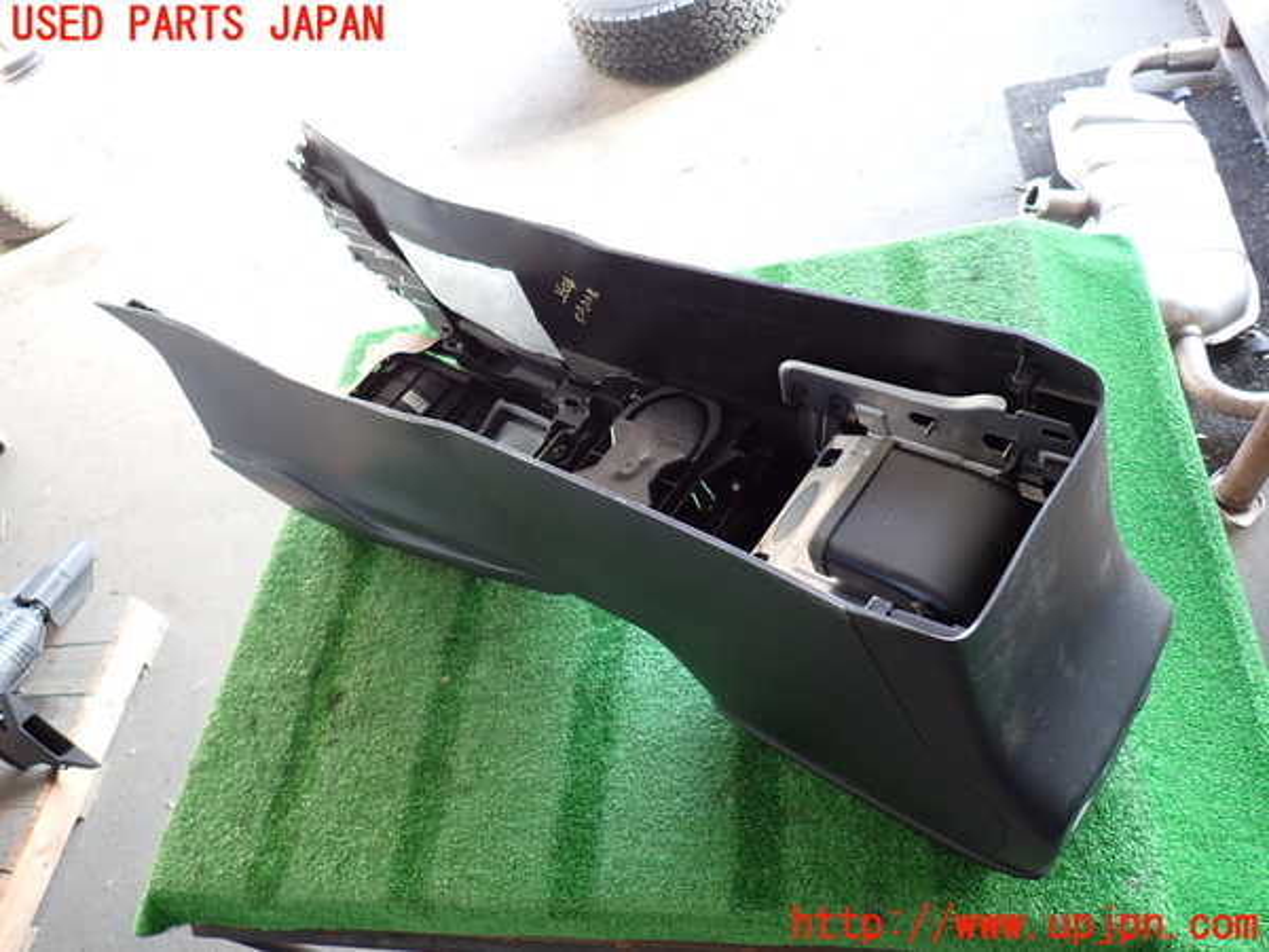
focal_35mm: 25
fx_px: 916
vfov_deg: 54.9
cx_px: 634
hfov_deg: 69.4
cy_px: 476
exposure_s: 1/40
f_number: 2
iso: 200
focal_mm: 4.5
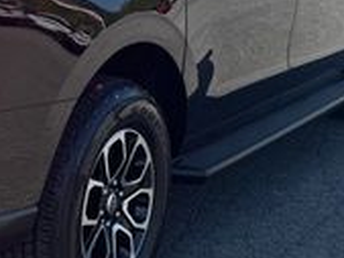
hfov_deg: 20.5
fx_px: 905
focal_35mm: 91
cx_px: -39
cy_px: 14
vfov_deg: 16.0
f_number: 1.78
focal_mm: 6.76
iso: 80
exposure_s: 1/1980
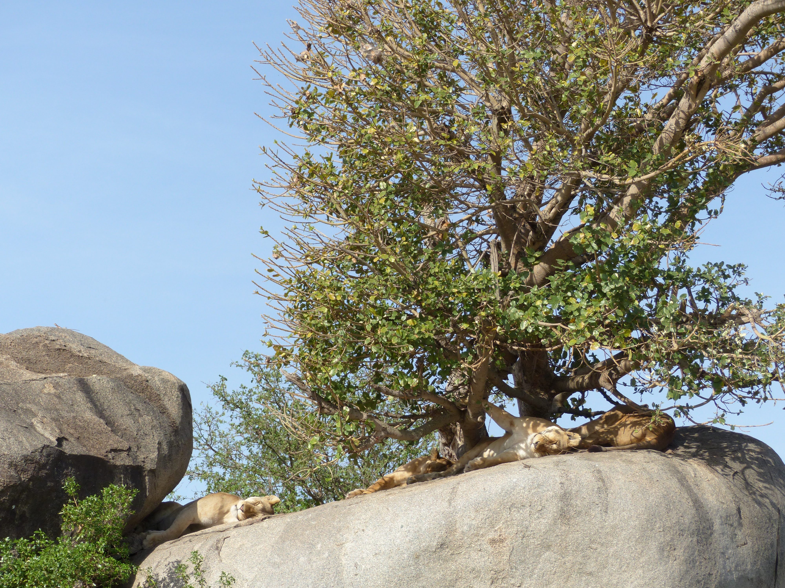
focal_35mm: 157
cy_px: 294
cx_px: 392
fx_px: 3560
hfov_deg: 12.6
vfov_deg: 9.5
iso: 100
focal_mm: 28.3
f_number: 3.2
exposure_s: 1/1600
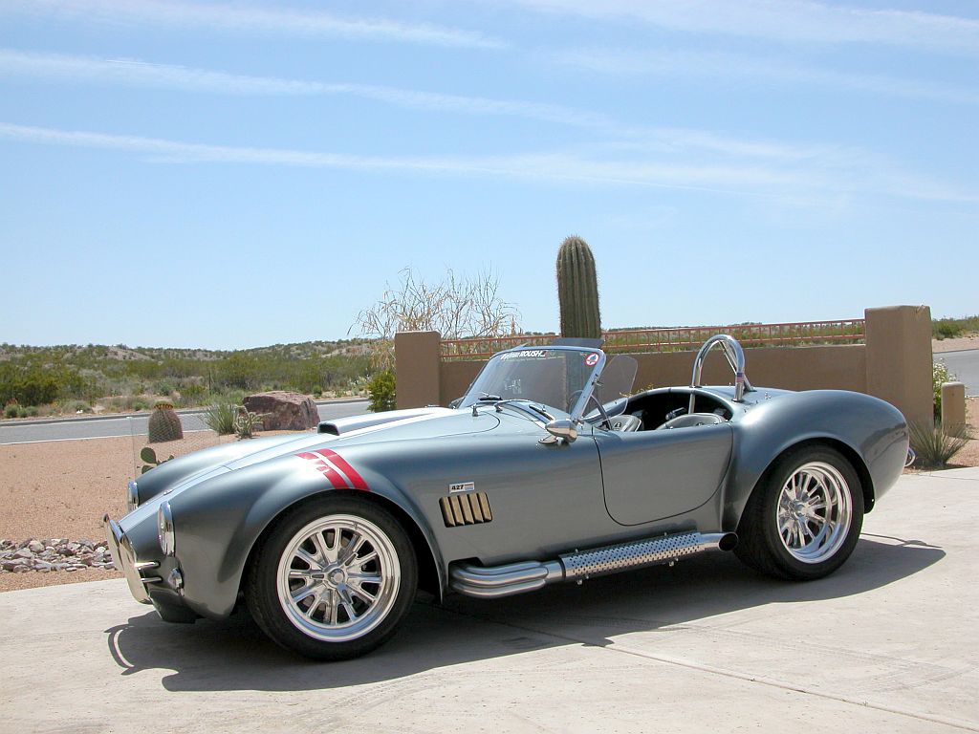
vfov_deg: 40.7
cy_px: 367
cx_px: 490
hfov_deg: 52.6
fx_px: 990
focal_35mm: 35
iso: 100
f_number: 7.1
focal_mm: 8.9
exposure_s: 1/371
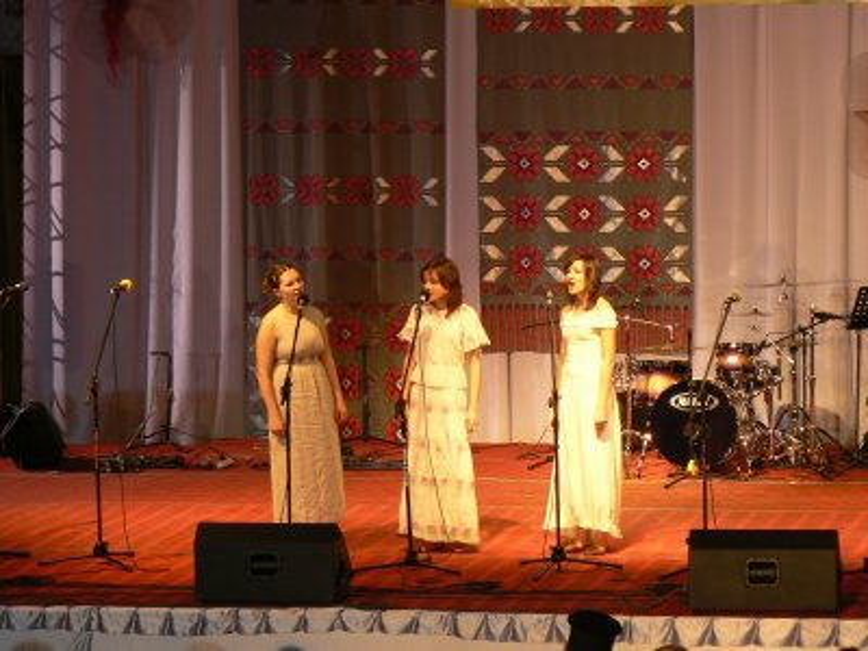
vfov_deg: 8.8
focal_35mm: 168
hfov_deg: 11.8
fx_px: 4213
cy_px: 326
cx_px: 434
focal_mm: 28
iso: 100
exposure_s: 1/30
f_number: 3.3
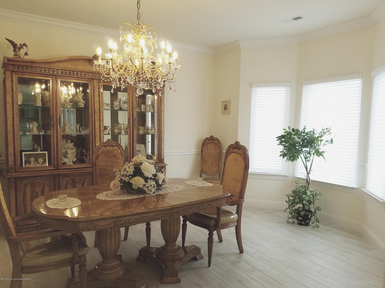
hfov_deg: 67.3
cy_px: 144
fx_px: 289
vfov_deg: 53.1
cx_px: 192
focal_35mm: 26
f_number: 1.7
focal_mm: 4.2
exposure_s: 1/120
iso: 80
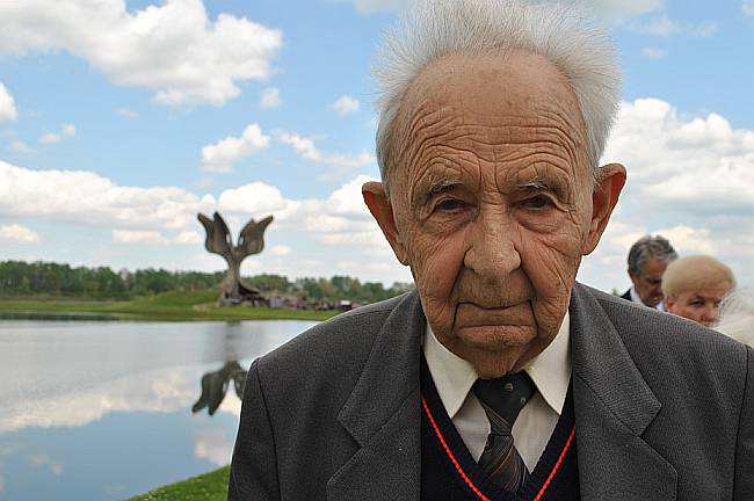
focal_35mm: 39
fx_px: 816
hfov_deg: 49.6
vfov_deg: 34.1
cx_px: 377
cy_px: 250
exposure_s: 1/200
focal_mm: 26
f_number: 7.1
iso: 100
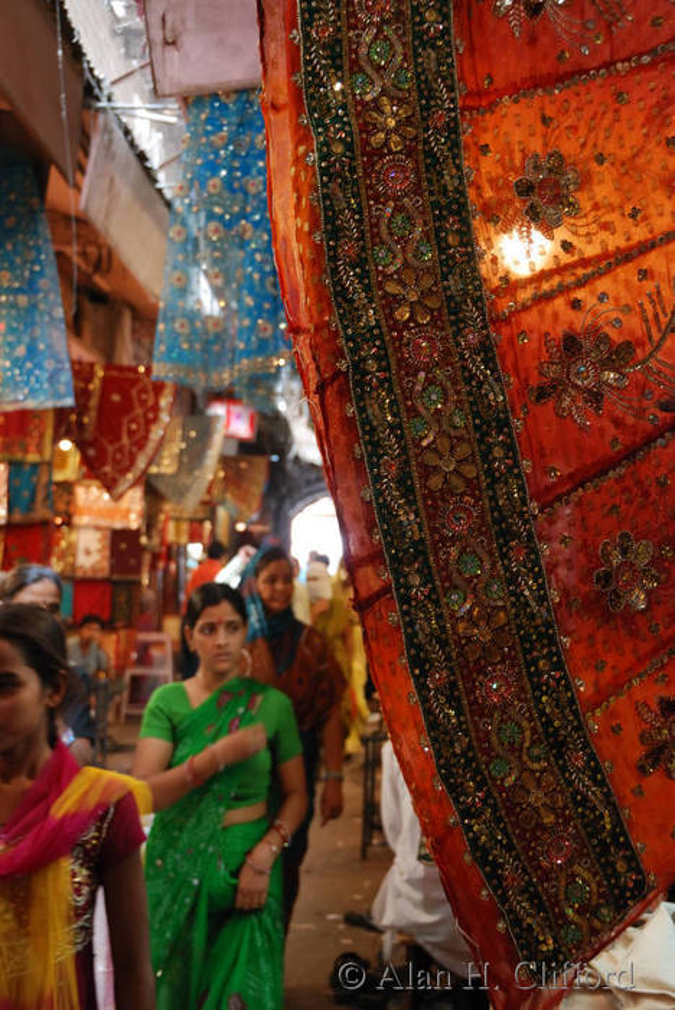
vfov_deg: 42.3
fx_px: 1305
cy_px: 505
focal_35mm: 46
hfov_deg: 29.0
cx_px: 338
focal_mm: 31
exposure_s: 1/30
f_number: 4.2
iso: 720
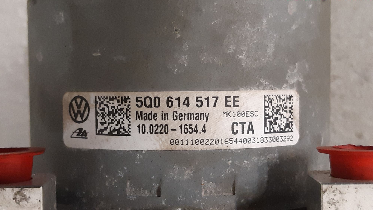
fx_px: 287
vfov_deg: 40.2
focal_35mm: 29
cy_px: 112
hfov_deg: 66.1
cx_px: 183
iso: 200
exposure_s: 1/33
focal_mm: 3.93
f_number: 1.7
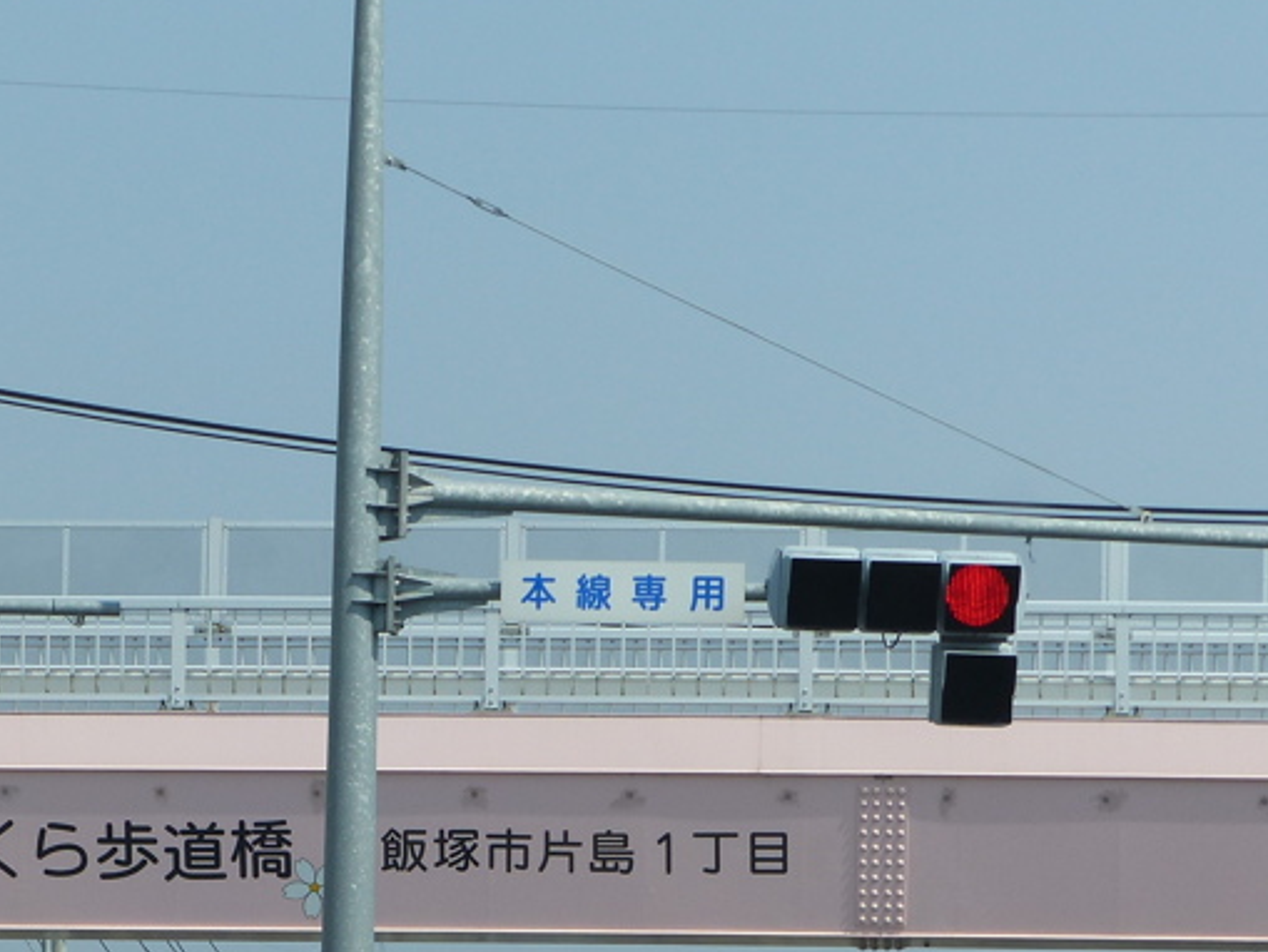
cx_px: 259
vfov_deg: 7.4
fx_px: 7291
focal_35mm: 199
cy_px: 902
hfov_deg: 9.9
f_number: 4
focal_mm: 17.8
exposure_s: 1/1300
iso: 100
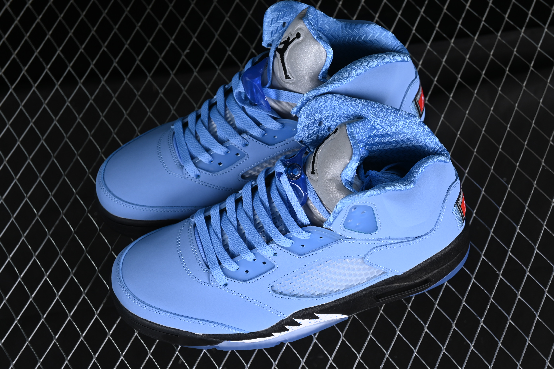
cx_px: 277
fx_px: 1154
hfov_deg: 27.0
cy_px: 184
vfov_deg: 18.2
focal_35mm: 75
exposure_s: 1/80
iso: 160
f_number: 7.1
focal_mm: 50
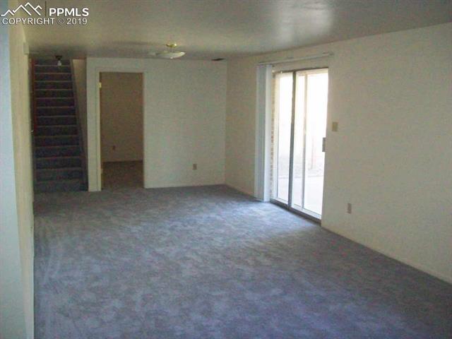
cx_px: 226
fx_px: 470
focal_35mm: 36
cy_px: 170
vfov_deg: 39.7
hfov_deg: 51.4
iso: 800
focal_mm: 6
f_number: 2.7
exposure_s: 1/128
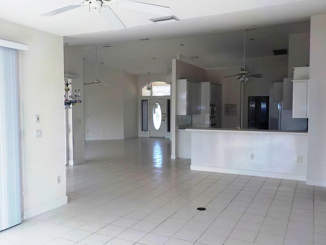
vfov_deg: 46.8
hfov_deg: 60.0
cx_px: 163
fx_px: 283
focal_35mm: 30
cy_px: 122
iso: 125
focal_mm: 4.1
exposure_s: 1/100
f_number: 3.3
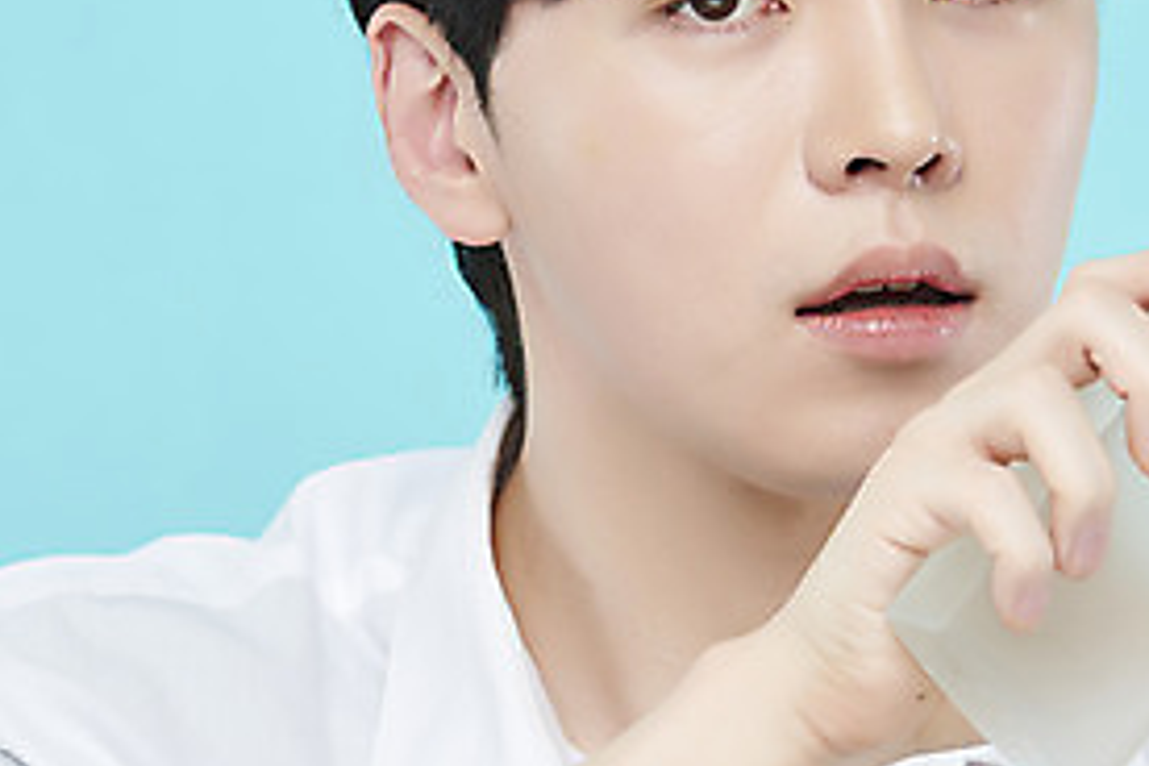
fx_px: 12829
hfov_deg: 5.1
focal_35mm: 402
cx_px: 610
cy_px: 137
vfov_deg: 3.4
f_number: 7.1
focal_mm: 185
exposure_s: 1/125
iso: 64
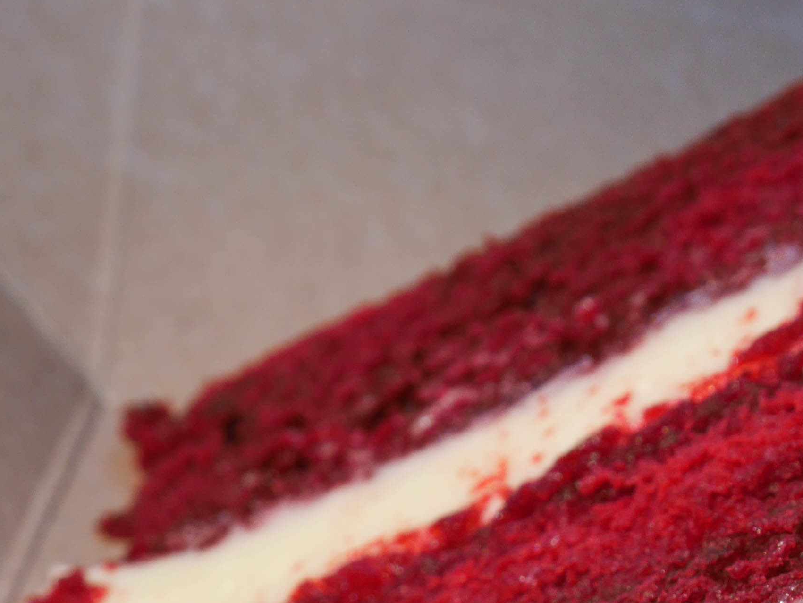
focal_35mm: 108
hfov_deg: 18.0
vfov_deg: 13.5
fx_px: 2506
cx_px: 667
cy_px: 614
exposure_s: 1/320
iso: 200
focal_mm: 20
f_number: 7.1
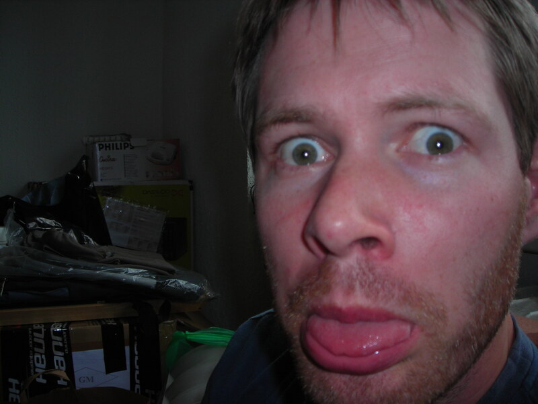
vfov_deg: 37.7
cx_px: 269
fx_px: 591
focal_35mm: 38
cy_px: 202
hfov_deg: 49.0
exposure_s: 1/60.1
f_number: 3.2
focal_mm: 6.3
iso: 50
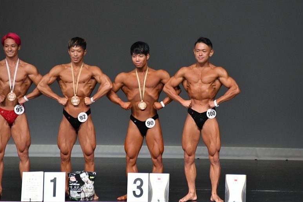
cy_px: 101
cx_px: 152
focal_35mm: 377
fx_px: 3173
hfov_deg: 5.5
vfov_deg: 3.6
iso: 5000
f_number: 5.6
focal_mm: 250
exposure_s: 1/400
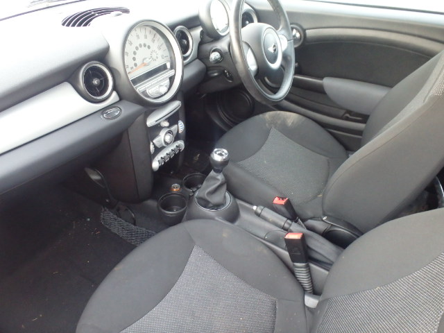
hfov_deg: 63.4
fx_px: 359
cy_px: 166
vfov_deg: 49.7
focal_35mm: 28
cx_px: 222
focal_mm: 5
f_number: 3.9
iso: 800
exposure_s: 1/30
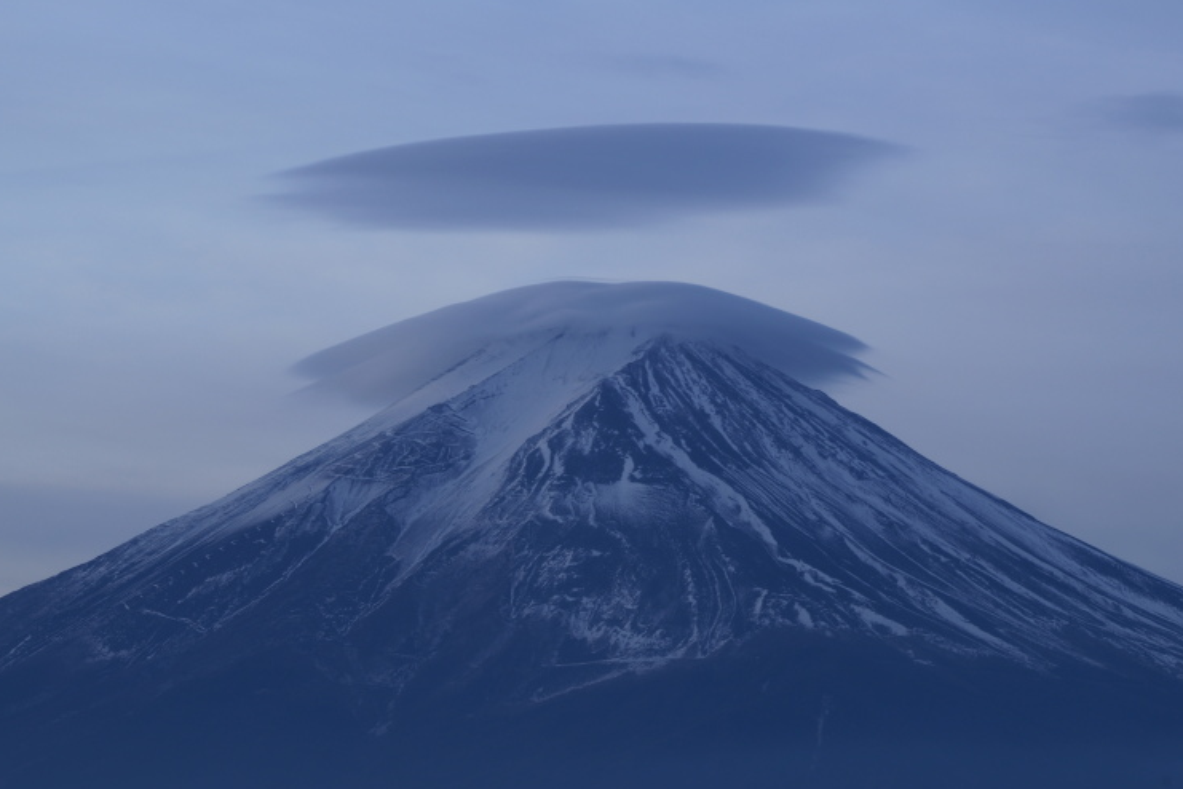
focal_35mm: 162
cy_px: 418
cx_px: 591
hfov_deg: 12.7
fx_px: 5323
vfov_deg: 8.5
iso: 100
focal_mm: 150
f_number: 11
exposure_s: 1/8
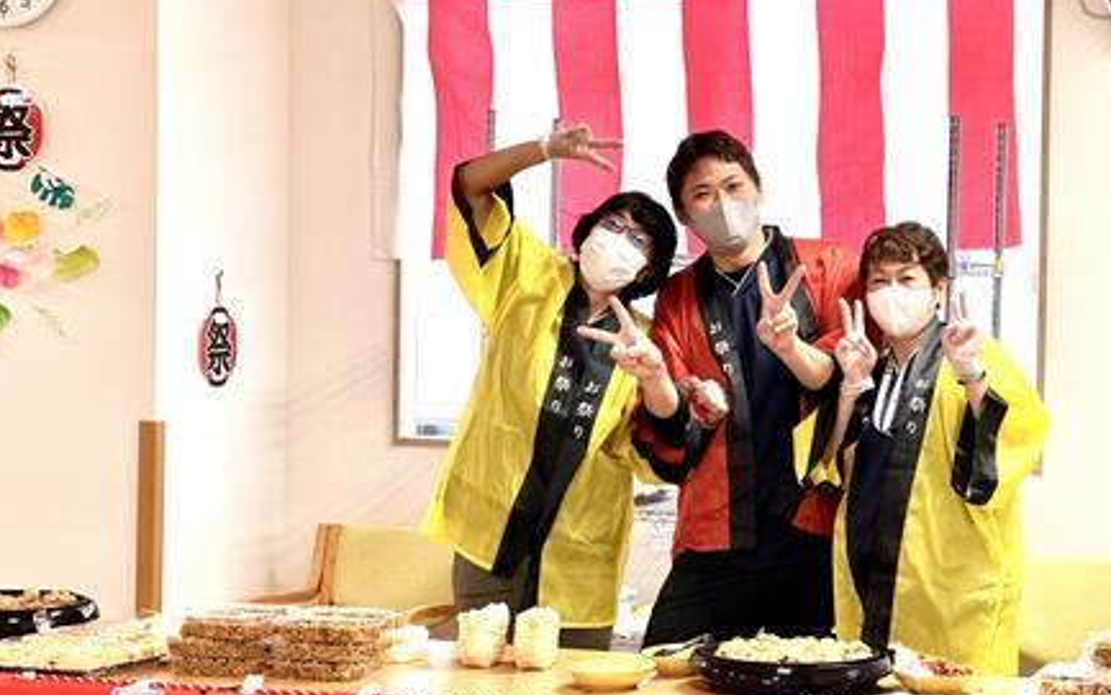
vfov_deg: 11.6
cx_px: 747
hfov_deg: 18.4
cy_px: 403
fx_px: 3423
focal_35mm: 113
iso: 160
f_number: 2.8
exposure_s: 1/100
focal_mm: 9
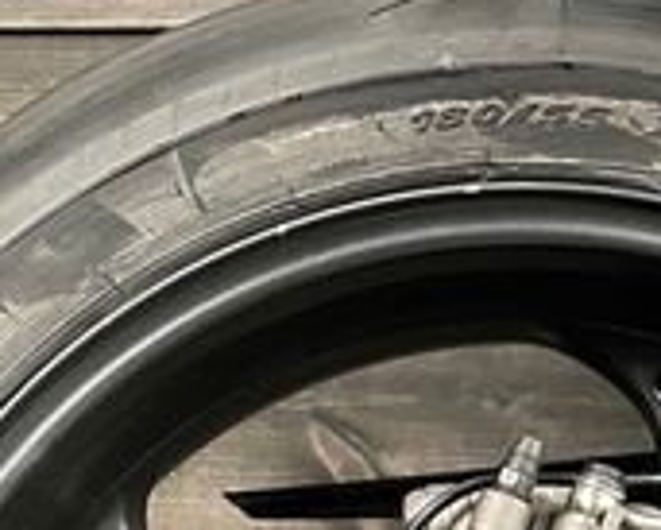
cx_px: 487
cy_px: 905
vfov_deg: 14.5
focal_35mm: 95
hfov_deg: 20.0
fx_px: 1860
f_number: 1.6
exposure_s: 1/25
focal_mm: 4.2
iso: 500
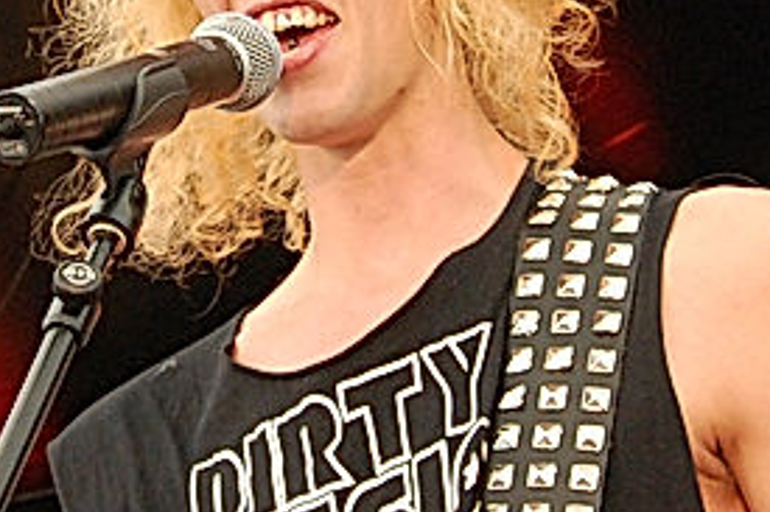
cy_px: 39
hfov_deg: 13.1
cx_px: 274
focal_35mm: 157
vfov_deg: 8.7
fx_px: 3356
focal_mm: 24
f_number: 5.6
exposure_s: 1/125
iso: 800
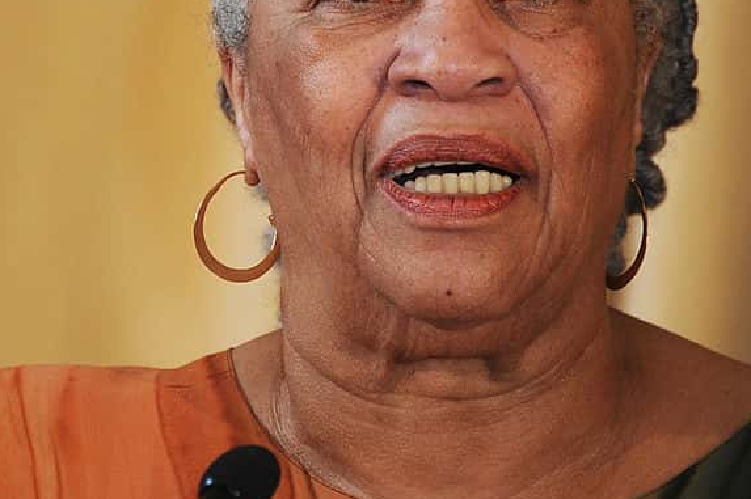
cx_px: 290
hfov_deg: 3.8
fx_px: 11172
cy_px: 94
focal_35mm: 536
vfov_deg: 2.6
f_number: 5.6
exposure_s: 1/50
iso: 1000
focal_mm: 300
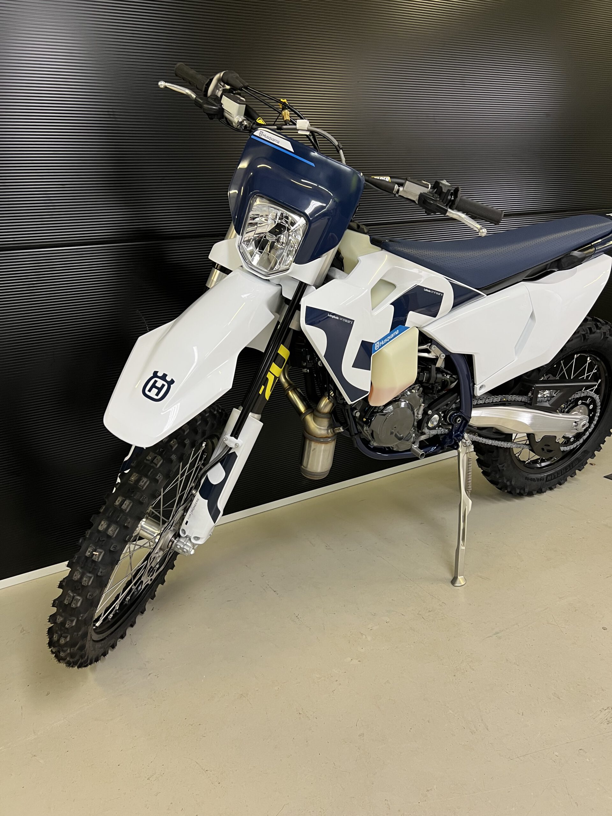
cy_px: 408
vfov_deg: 67.3
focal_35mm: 26
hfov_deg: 53.1
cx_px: 306
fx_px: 613
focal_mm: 5.7
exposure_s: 1/50
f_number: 1.5
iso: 100
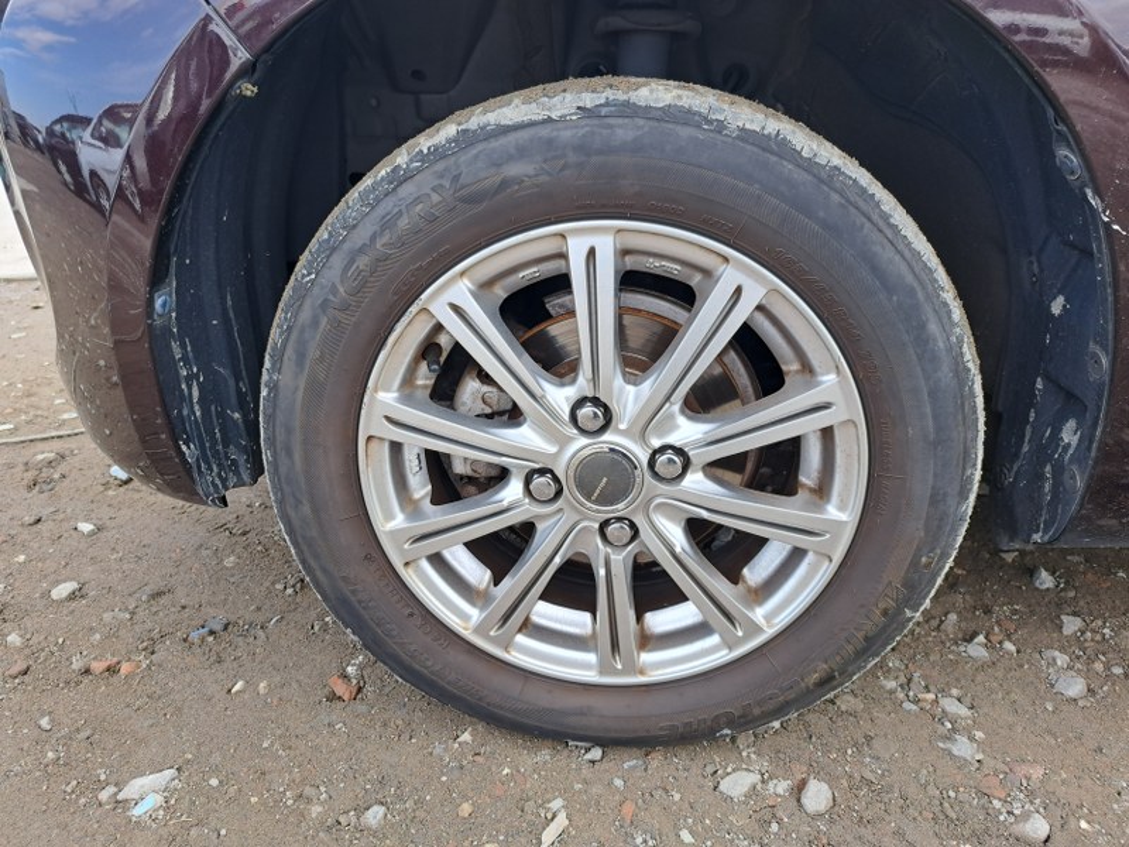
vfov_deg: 56.8
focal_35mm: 24
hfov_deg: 71.6
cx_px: 564
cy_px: 424
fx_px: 783
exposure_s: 1/137
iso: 50
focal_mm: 5.23
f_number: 1.8
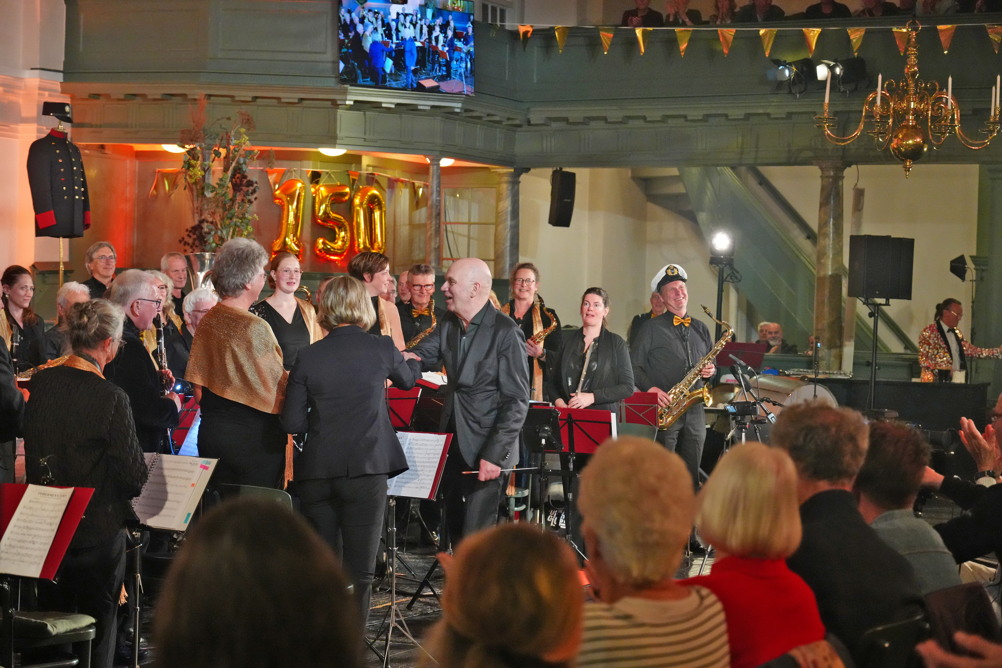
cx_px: 501
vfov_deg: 19.5
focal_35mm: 70
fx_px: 1948
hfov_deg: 28.8
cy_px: 334
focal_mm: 70
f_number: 4.5
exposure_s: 1/100
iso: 6400
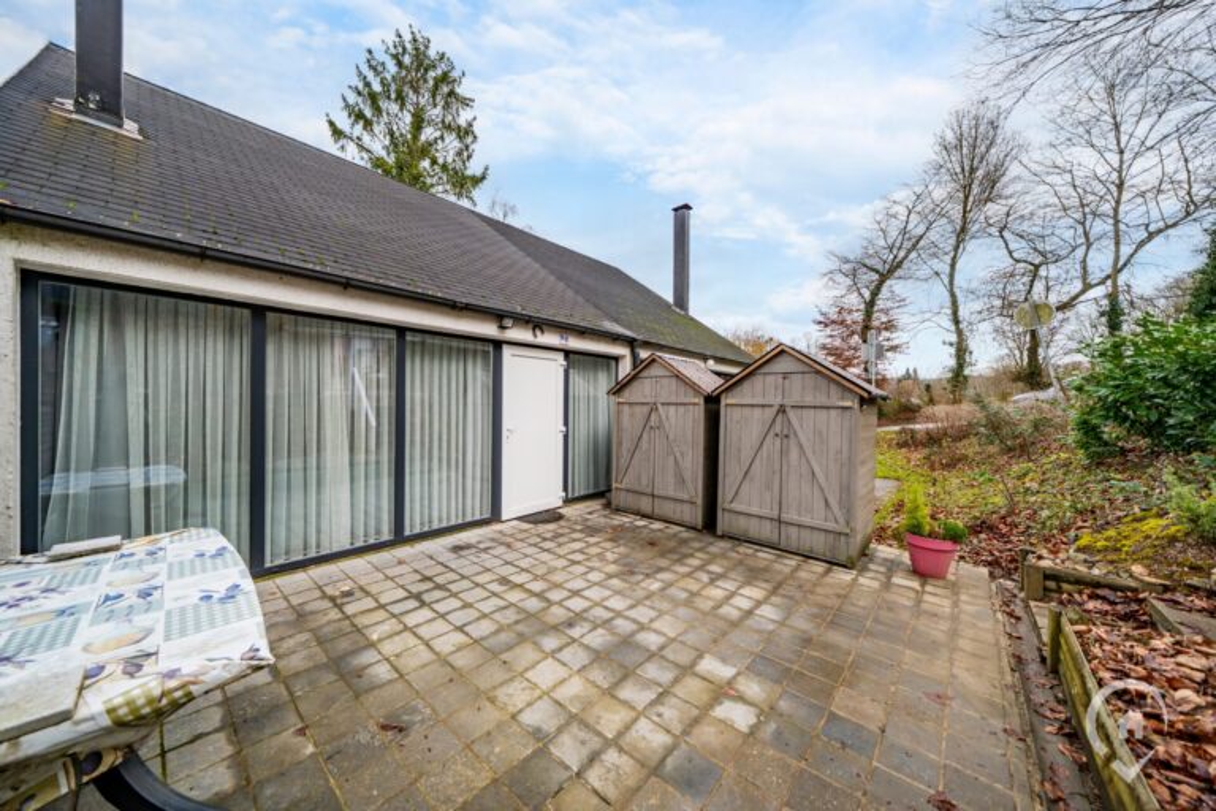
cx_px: 608
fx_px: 405
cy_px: 406
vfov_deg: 90.0
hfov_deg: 112.6
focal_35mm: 12
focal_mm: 12
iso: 125
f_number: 4
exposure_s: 1/125
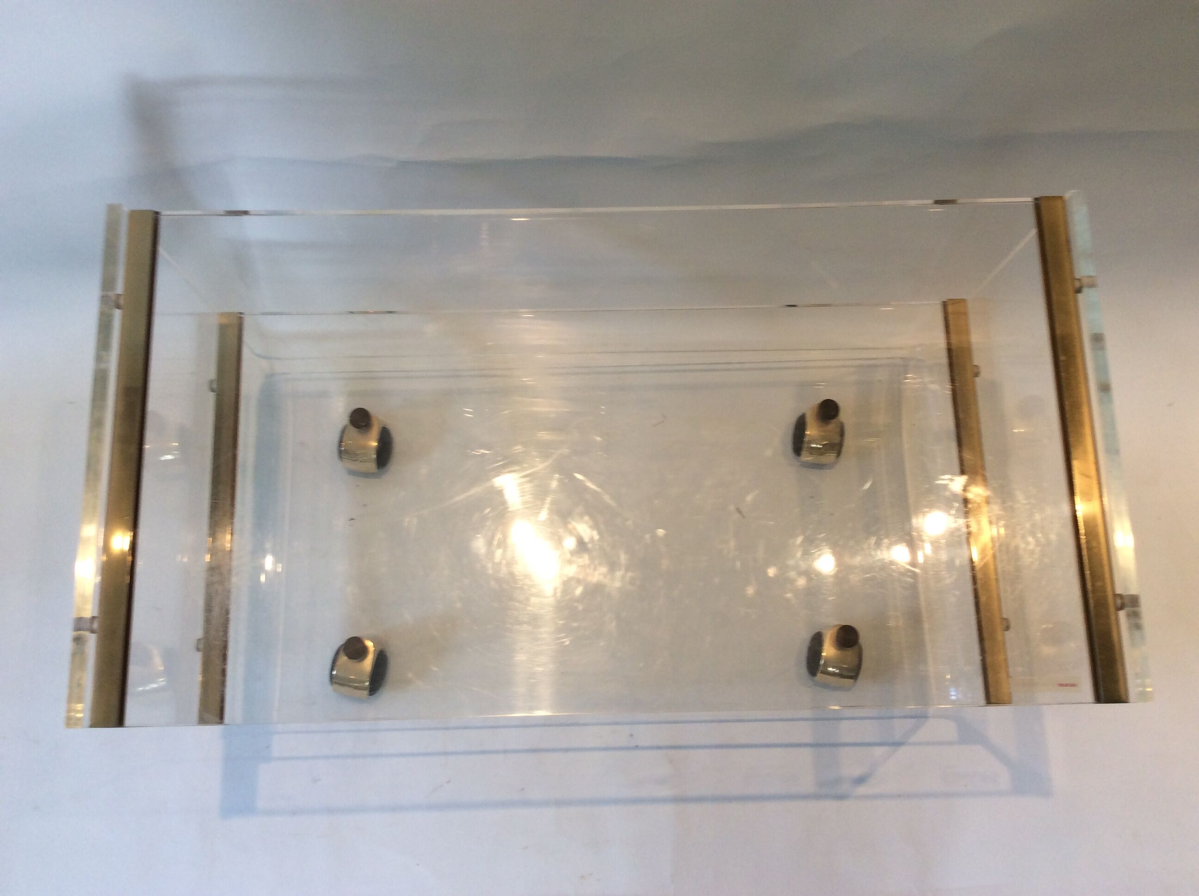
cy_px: 448
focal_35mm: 32
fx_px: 1107
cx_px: 600
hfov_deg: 56.9
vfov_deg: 44.1
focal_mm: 3.3
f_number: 2.4
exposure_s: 1/25
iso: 40
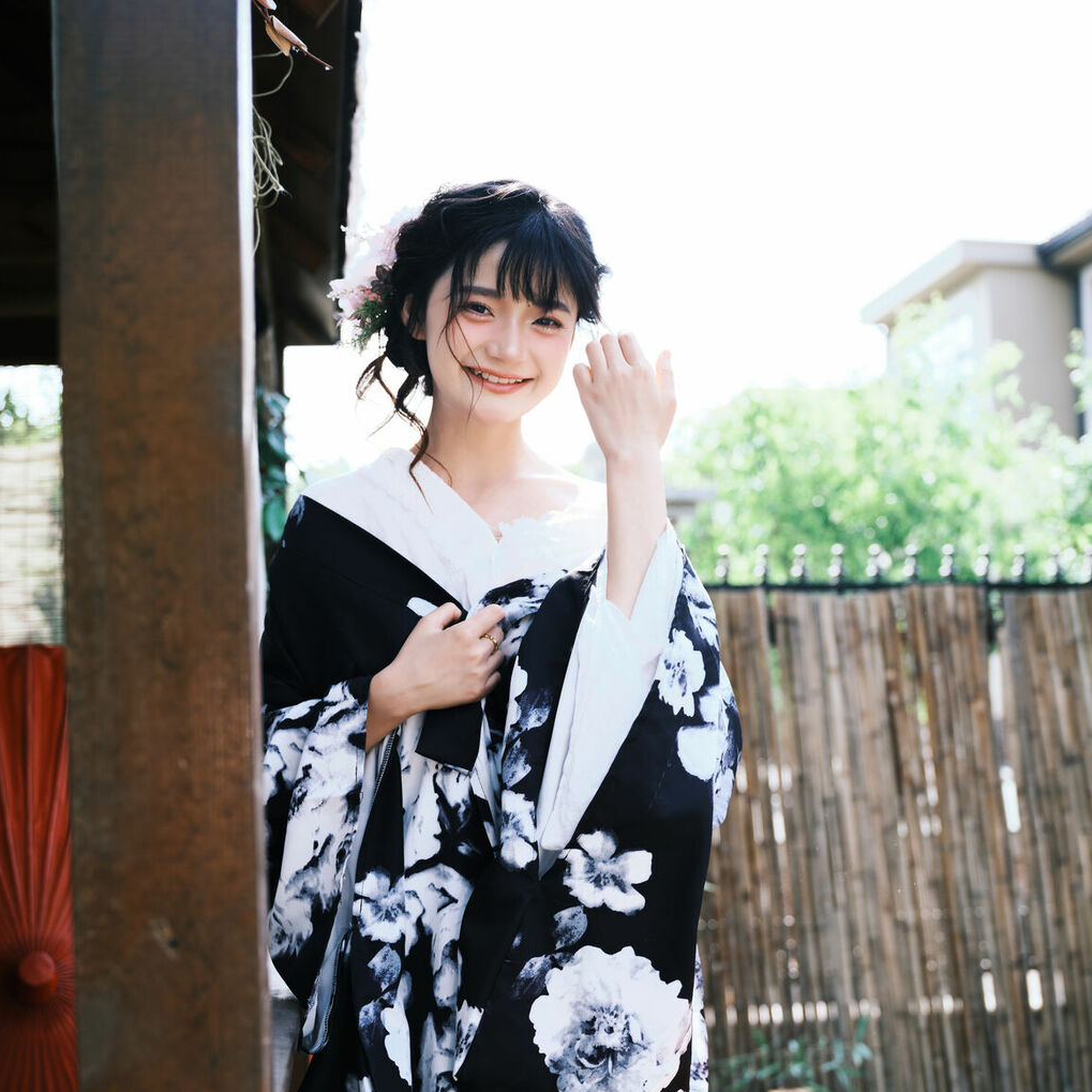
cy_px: 732
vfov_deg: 33.1
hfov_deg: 33.4
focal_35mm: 51
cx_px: 542
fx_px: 1820
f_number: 4
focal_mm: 52.9
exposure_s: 1/200
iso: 200
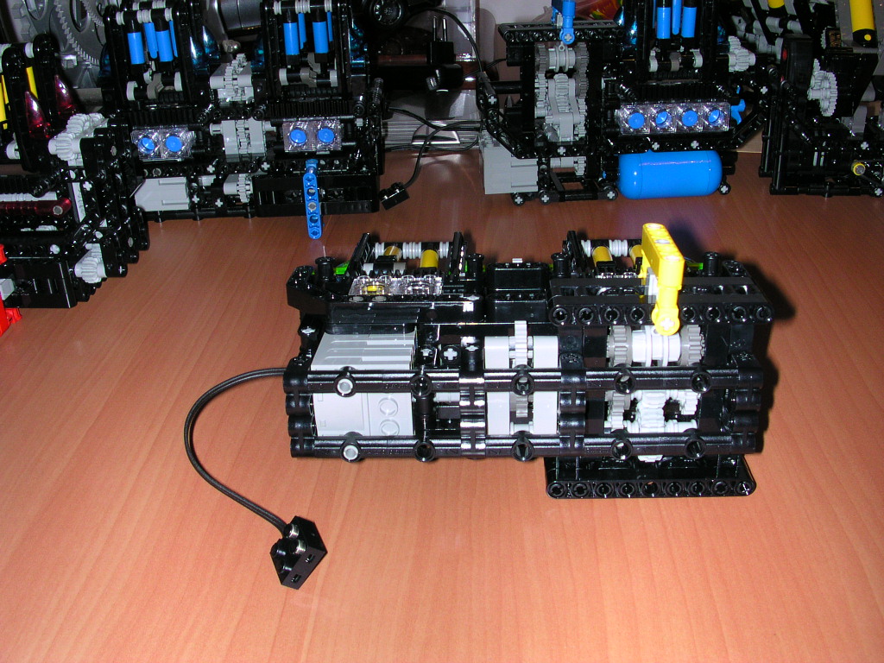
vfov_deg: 38.7
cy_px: 332
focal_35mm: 37
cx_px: 442
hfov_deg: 50.1
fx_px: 945
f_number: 4.5
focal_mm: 5.6
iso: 100
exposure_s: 1/60
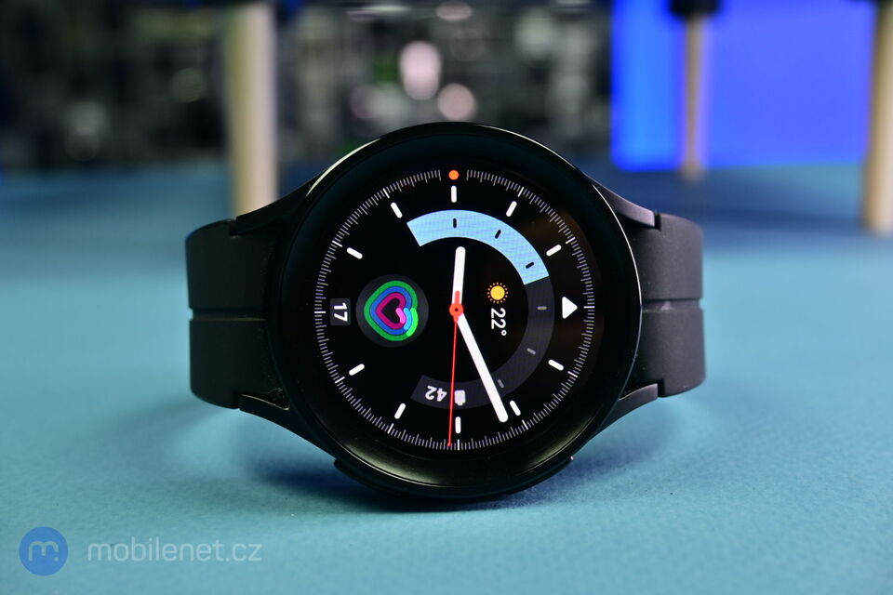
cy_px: 298
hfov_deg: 45.0
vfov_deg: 30.8
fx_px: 1079
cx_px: 446
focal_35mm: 44
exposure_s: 1/50
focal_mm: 29
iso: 200
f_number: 6.3
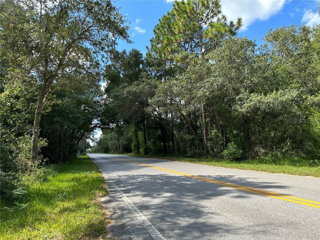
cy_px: 120
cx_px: 160
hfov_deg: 71.6
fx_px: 222
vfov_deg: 56.8
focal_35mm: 24
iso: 80
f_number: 1.78
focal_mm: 6.86
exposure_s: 1/1304
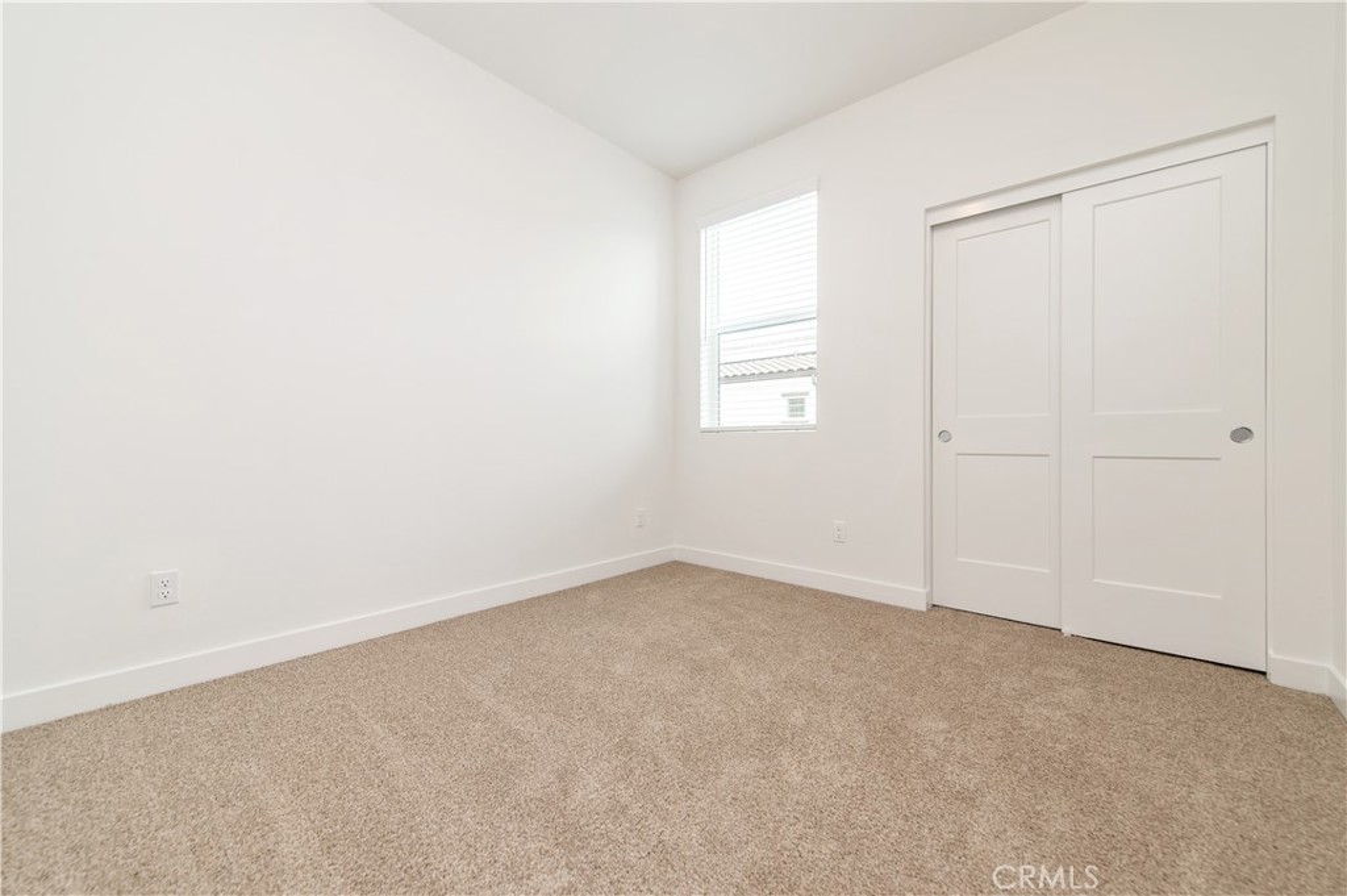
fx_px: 523
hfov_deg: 104.3
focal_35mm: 14
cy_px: 448
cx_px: 674
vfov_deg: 81.1
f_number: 4.5
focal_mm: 14
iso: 200
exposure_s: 1/80
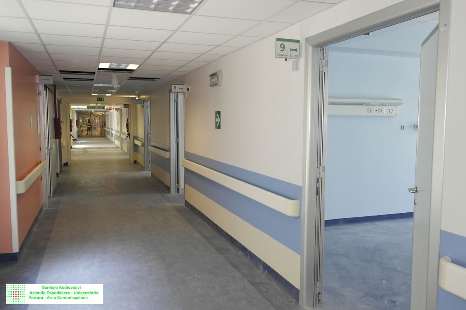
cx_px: 233
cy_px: 155
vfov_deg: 43.6
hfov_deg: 61.9
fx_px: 388
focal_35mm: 30
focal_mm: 20
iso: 400
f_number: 3.5
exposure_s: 1/60
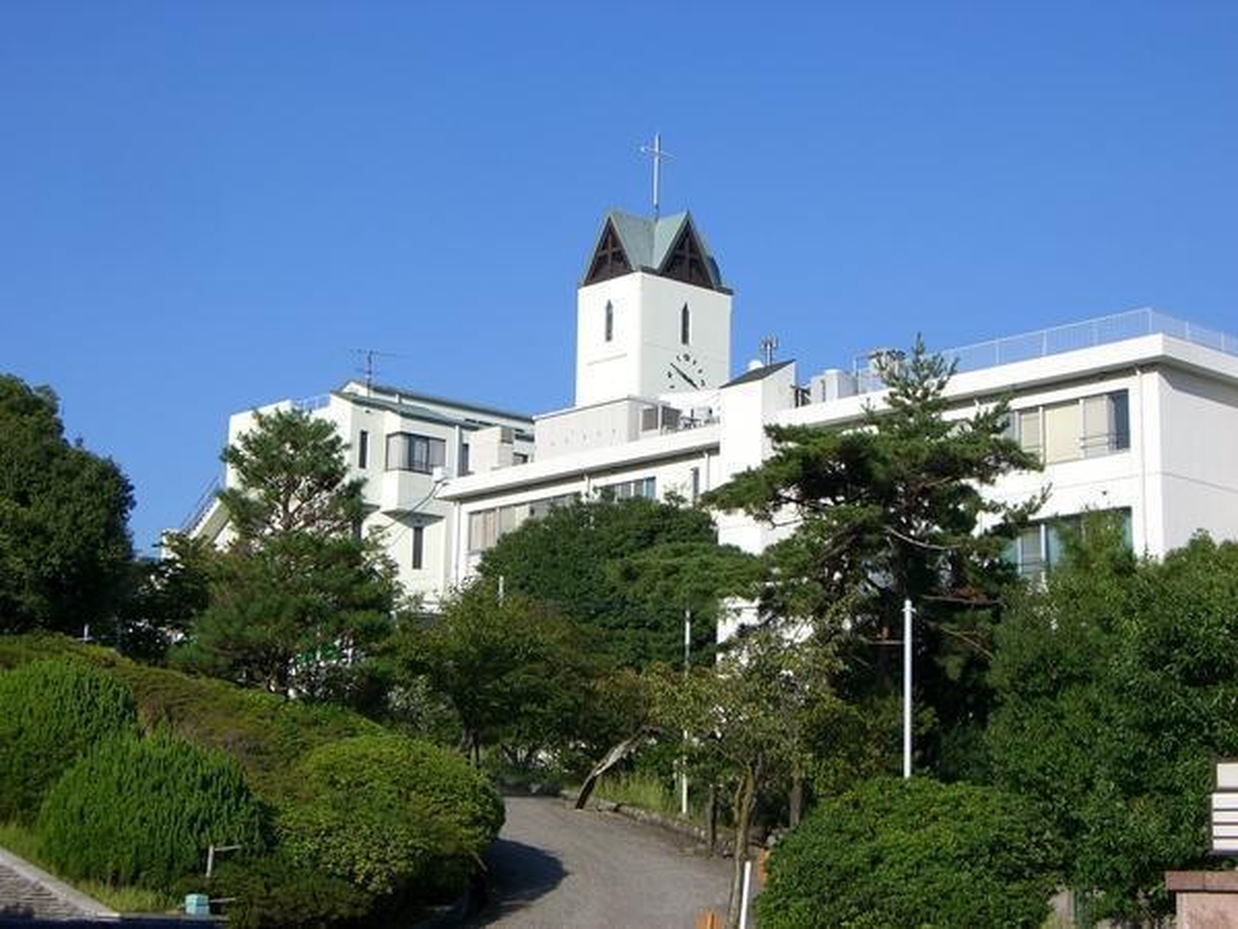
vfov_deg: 22.3
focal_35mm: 66
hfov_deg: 29.4
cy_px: 464
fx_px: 2360
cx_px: 619
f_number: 5.8
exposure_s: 1/400
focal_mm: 10.7
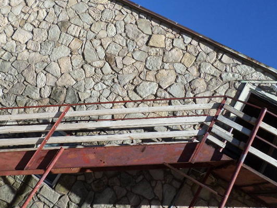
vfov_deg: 43.0
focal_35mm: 33
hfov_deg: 54.5
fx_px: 264
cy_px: 102
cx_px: 99
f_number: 2.5
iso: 80
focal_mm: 4.5
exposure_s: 1/1500
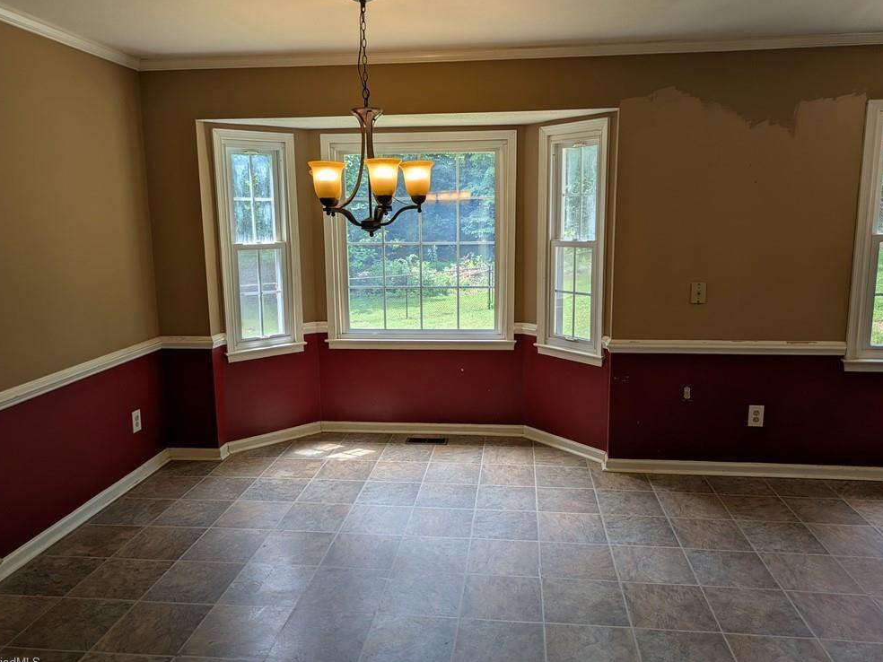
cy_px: 327
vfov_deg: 53.1
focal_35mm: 26
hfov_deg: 67.3
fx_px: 663
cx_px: 435
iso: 50
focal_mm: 5.43
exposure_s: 1/331
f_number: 1.89
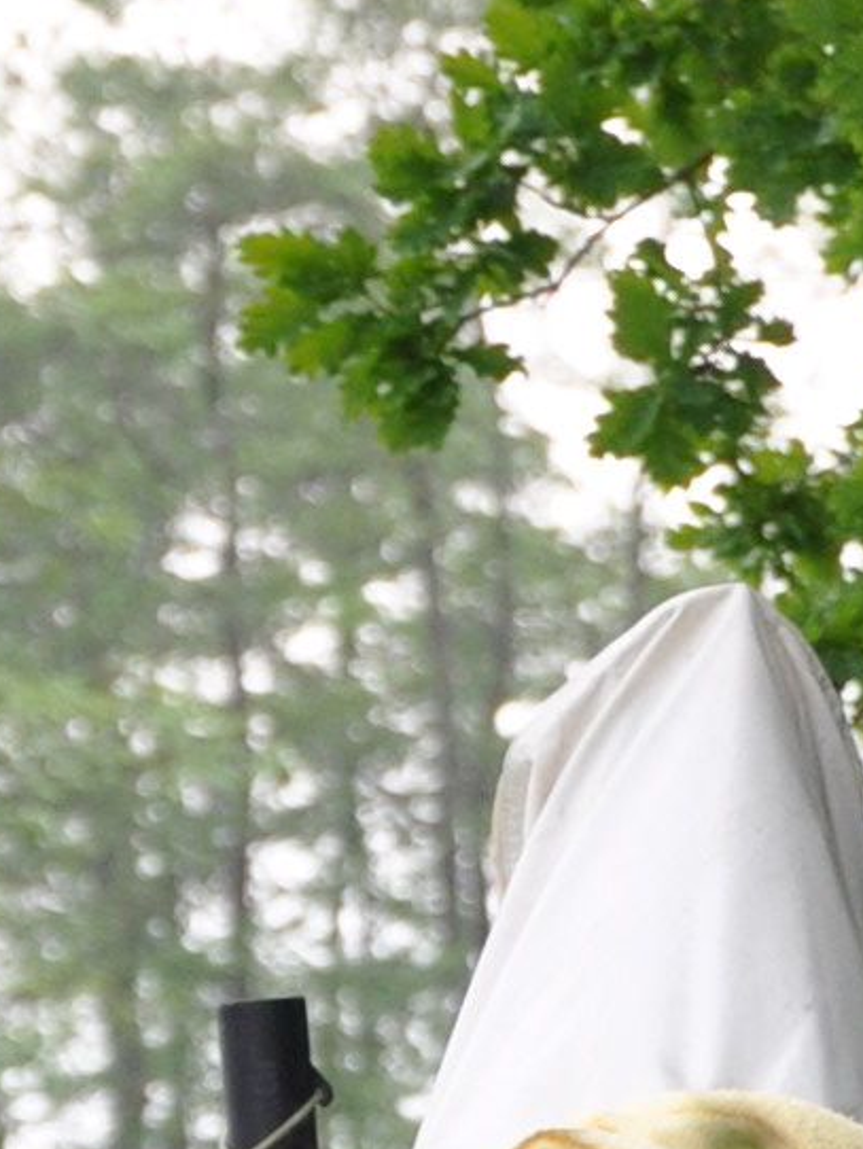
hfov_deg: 1.6
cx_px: 2243
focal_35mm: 911
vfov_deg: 2.2
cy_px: 458
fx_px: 30259
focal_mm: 80
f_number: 5.3
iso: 400
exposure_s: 1/125
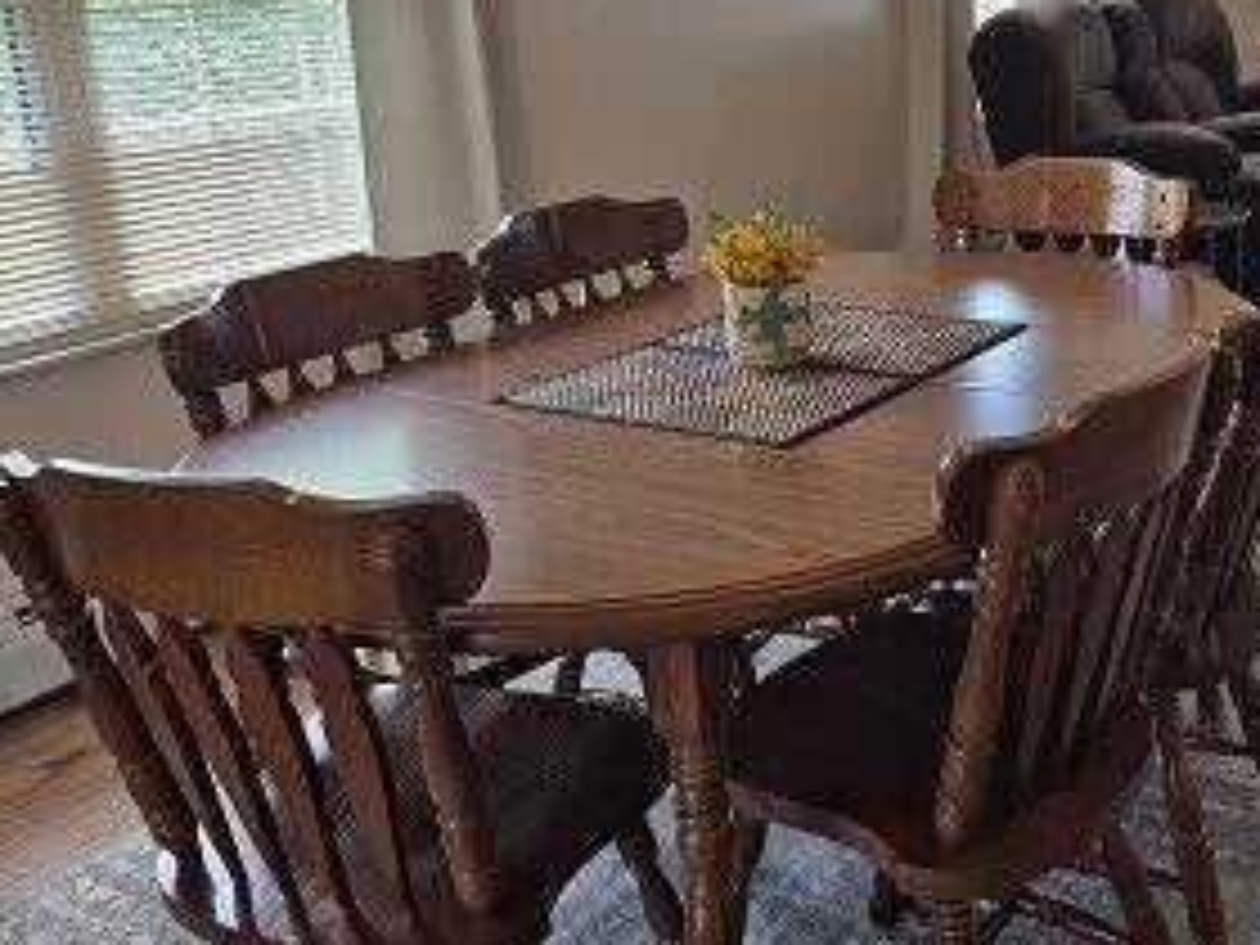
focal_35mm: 41
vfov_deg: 35.0
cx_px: 832
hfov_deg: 45.1
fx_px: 1492
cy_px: 376
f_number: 1.8
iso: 40
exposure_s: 1/120
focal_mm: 5.4
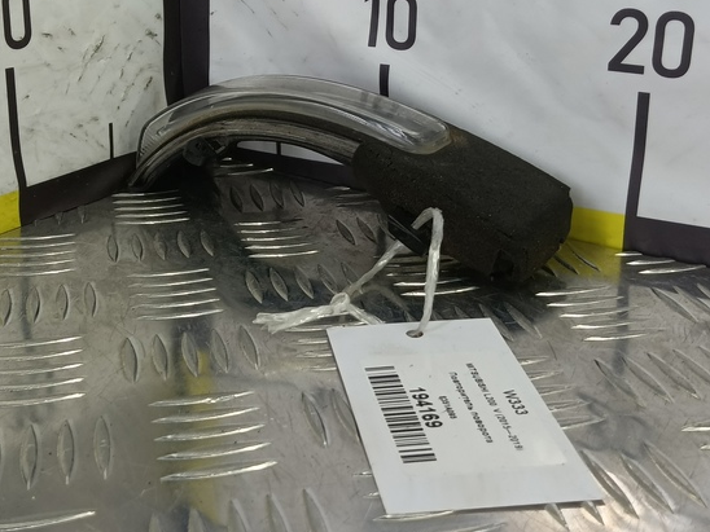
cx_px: 326
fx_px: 882
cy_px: 167
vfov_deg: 33.2
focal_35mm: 43
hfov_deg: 43.8
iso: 84
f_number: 1.6
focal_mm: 4.11
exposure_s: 1/50
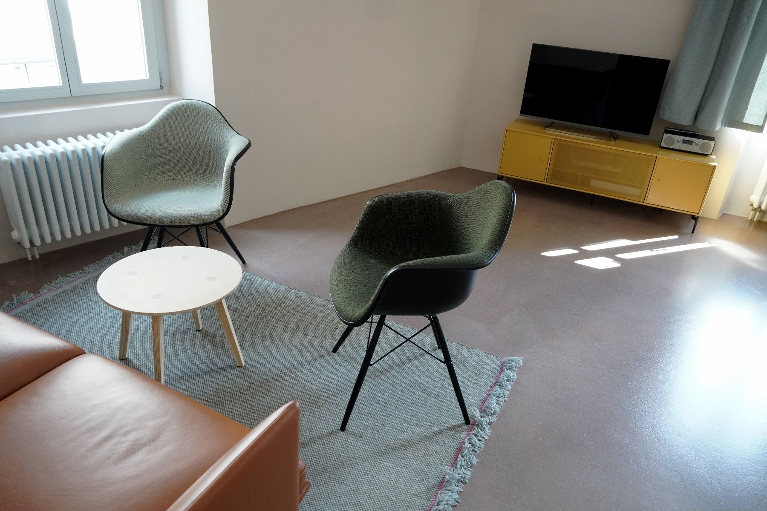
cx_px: 384
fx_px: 575
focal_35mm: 27
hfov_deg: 67.4
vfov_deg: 47.9
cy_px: 256
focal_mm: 18
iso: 1600
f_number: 4
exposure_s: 1/160
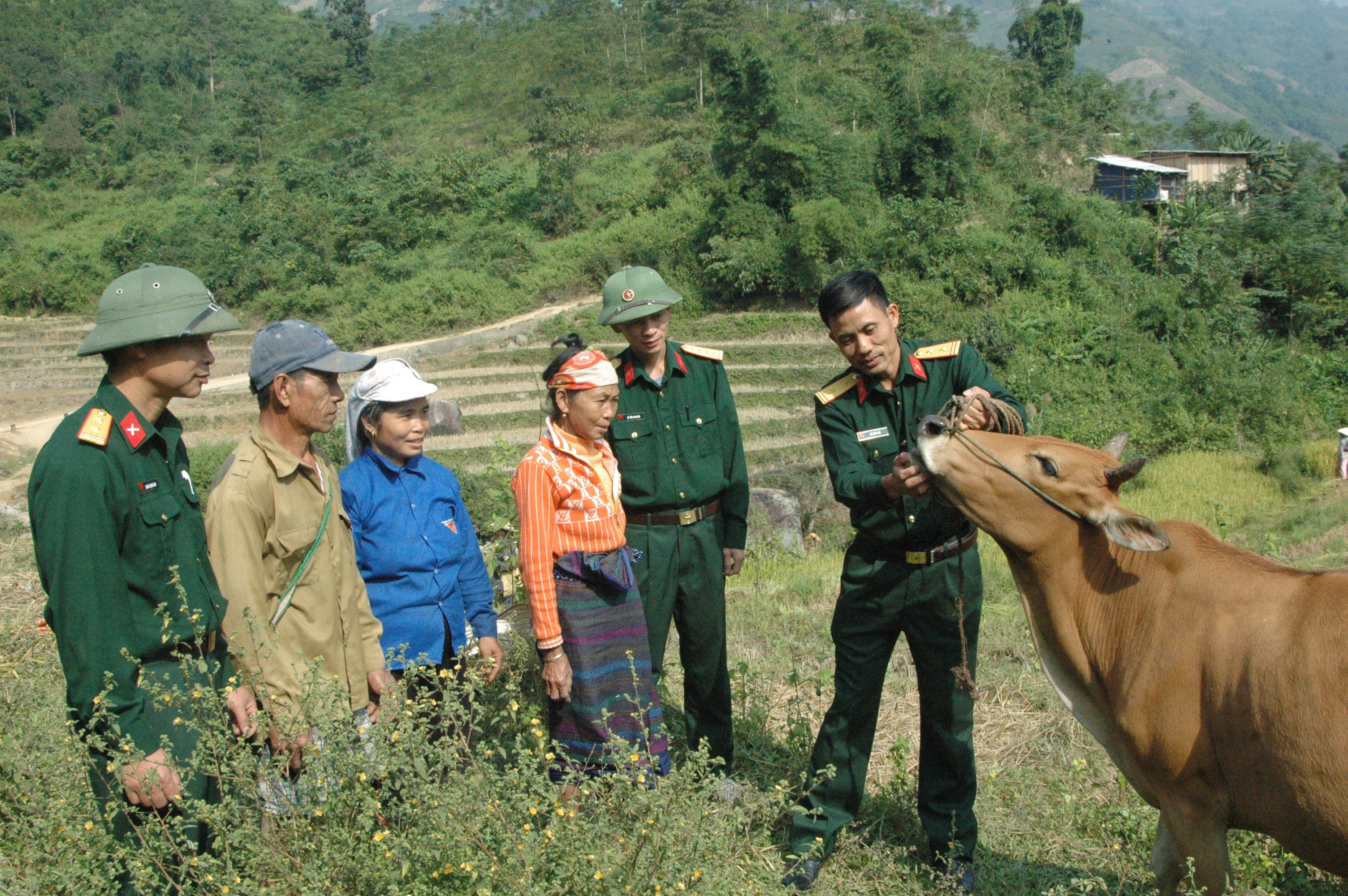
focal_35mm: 36
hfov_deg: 53.2
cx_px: 674
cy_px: 448
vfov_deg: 36.8
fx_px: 1347
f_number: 14
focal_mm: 24
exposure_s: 1/800
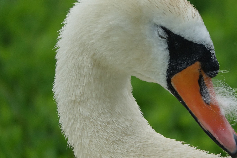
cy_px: 79
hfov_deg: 2.3
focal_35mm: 879
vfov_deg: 1.6
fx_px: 5786
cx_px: 174
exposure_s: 1/400
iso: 400
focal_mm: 216.73
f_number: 4
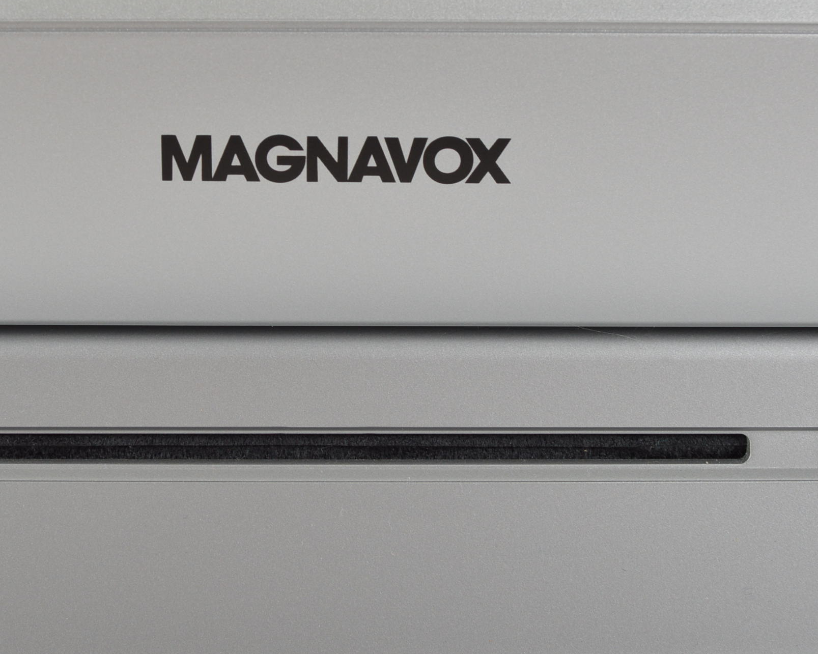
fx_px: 1912
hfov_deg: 24.1
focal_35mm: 79
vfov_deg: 19.4
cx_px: 301
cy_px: 253
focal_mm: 30
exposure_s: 1/125
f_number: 9
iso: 200
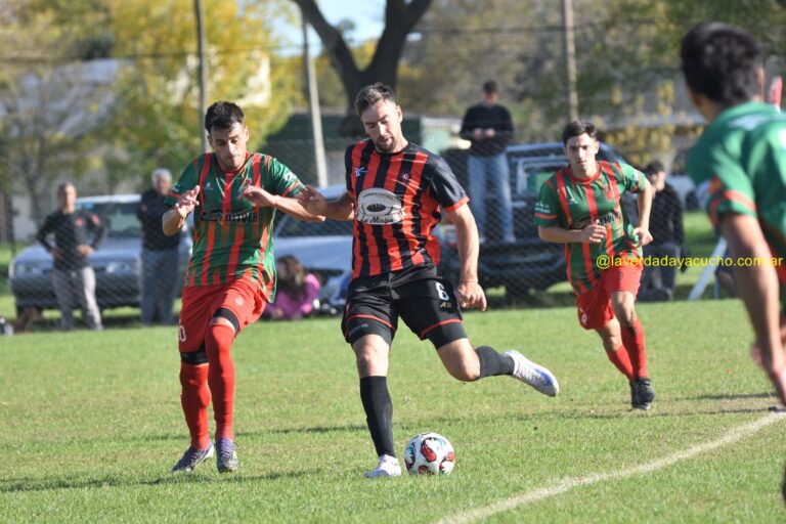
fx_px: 7532
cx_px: 393
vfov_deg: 4.0
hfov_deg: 6.0
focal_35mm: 345
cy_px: 262
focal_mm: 230
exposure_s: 1/640
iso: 200
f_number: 5.6
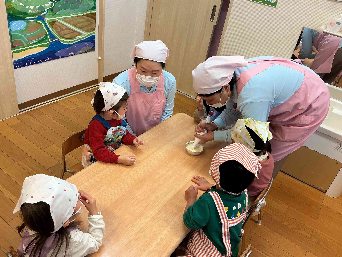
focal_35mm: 29
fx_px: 287
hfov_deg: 61.7
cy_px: 128
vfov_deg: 48.2
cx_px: 171
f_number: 1.8
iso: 64
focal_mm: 3
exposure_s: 1/60
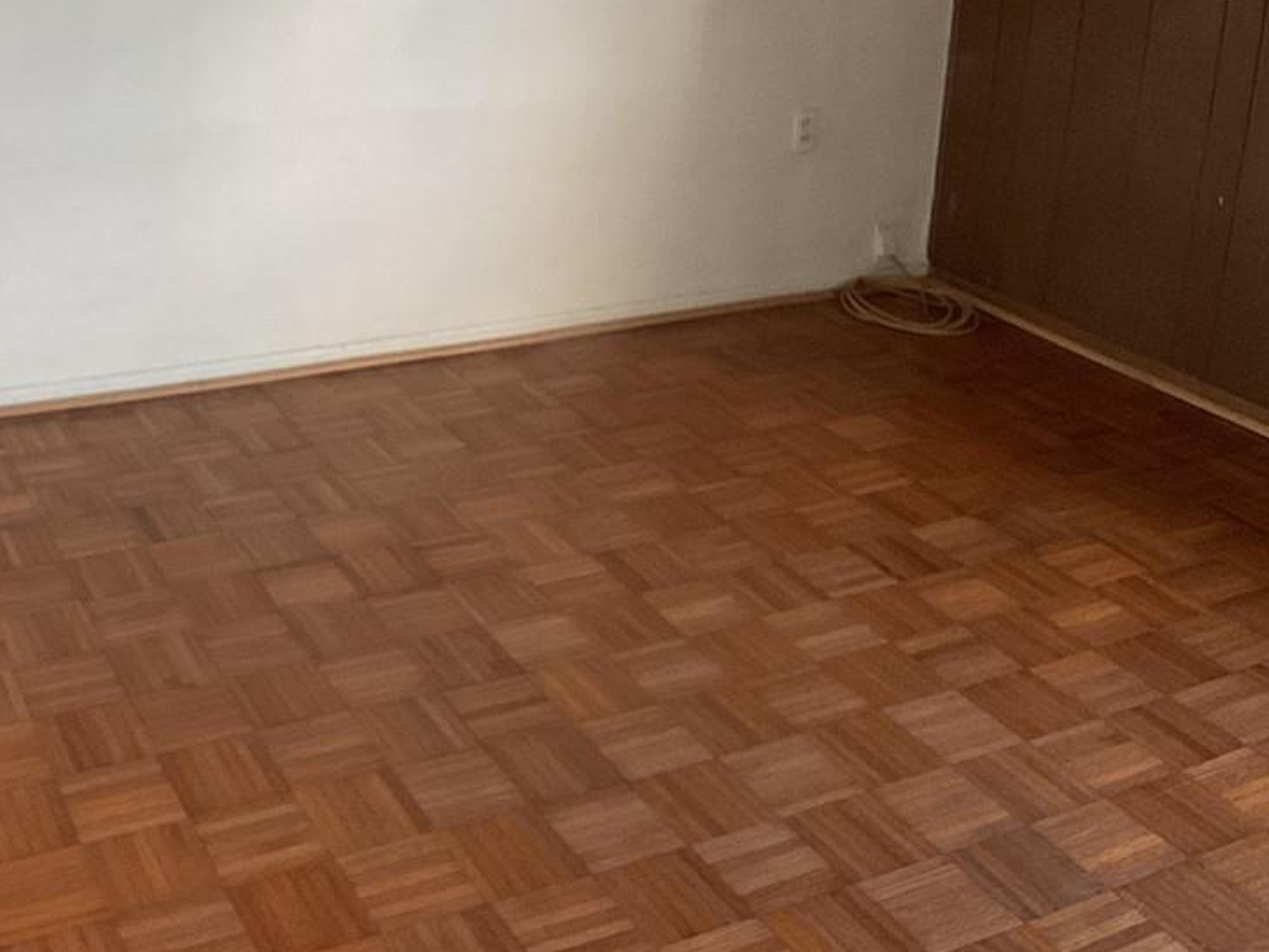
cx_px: 320
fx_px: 2347
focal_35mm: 64
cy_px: 172
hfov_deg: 29.8
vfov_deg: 22.6
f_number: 1.8
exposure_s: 1/60
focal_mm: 3
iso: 125
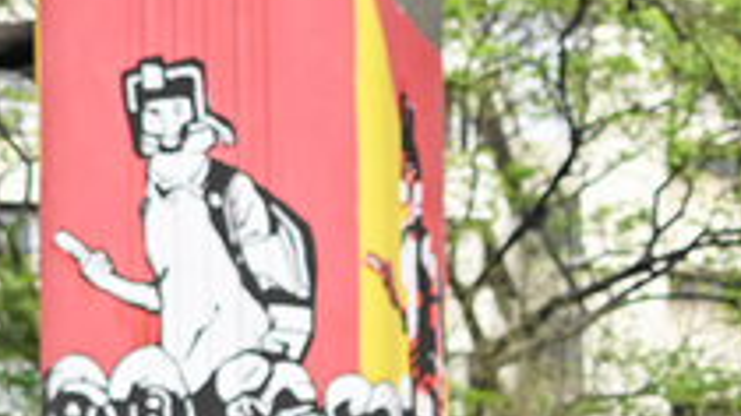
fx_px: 3516
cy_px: 1176
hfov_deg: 11.1
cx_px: 1411
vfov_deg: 6.3
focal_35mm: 179
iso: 64
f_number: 3.2
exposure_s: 1/400
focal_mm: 35
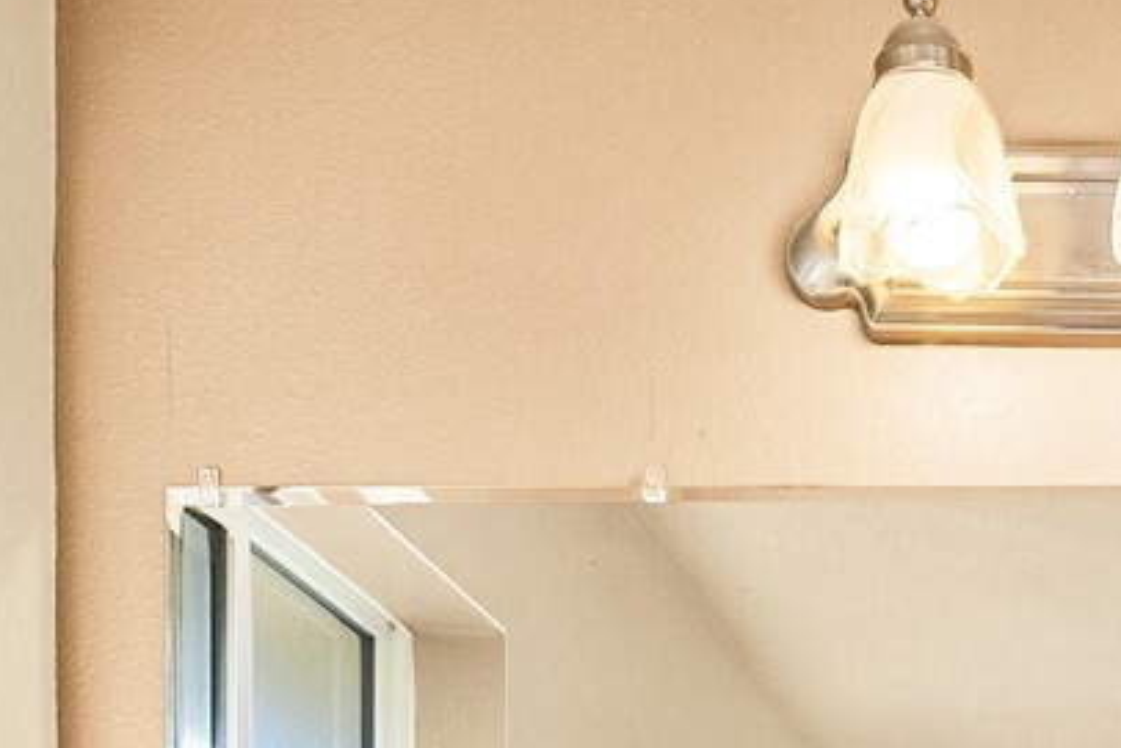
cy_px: 1474
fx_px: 2212
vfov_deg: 15.5
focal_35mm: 71
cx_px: 1219
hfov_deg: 26.3
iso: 320
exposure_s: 1/30
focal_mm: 17
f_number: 7.1
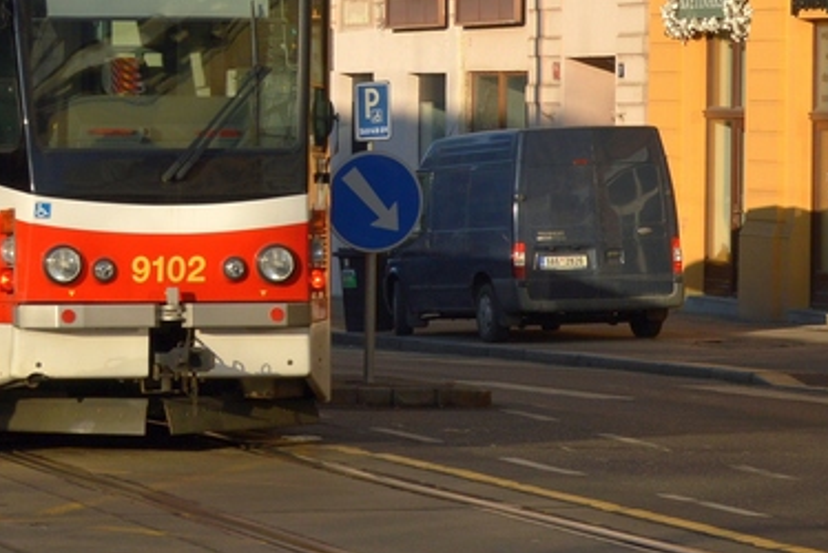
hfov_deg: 10.9
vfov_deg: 7.5
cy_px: -13
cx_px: -303
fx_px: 4212
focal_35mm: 183
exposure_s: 1/320
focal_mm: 38
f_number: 9
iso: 200
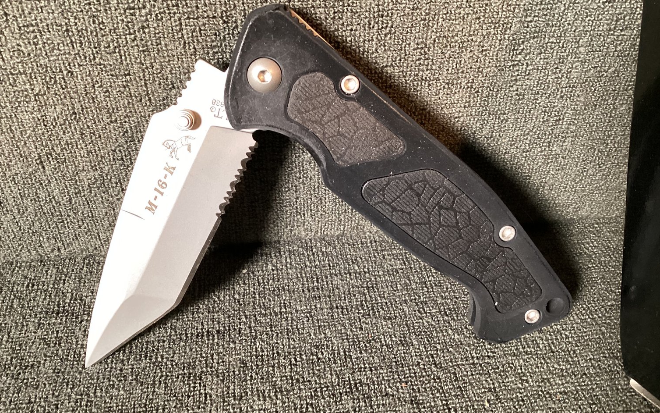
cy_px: 200
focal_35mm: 33
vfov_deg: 38.3
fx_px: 594
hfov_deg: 58.1
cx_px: 330
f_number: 2.4
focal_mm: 3.3
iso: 250
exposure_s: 1/33
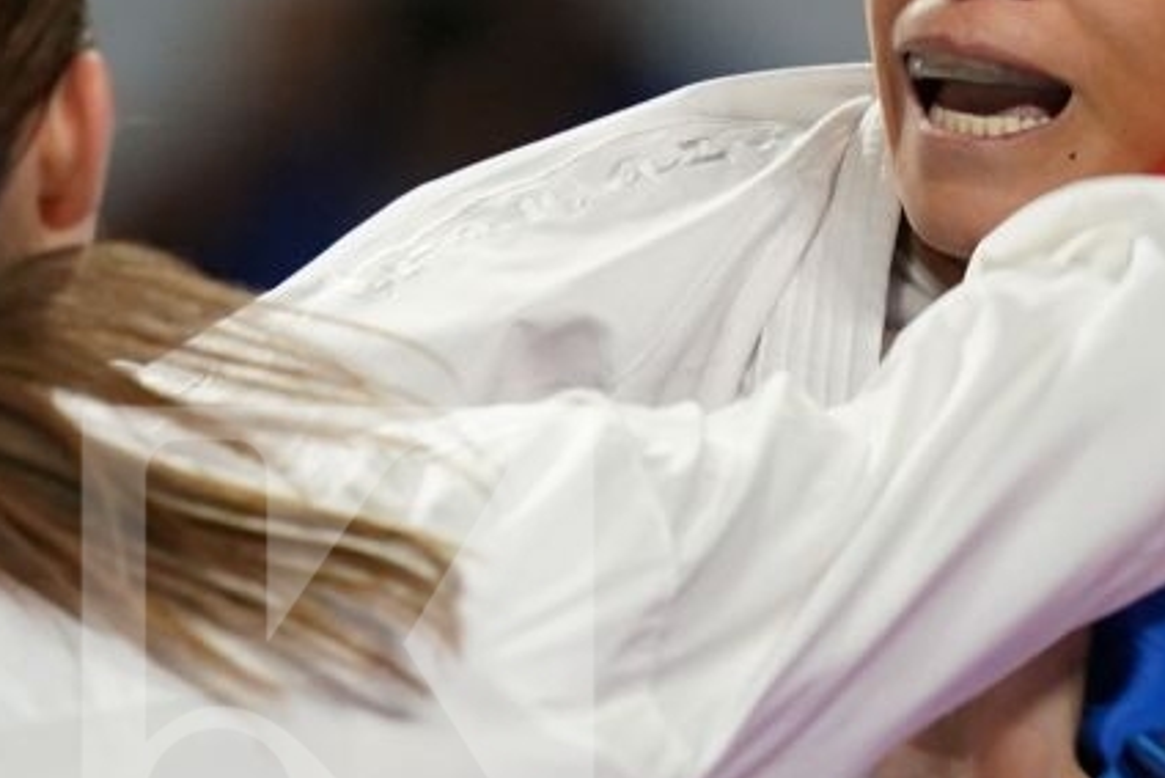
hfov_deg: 1.2
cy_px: 657
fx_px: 54932
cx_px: 1269
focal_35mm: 1697
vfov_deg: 0.8
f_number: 2.8
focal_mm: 400
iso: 2000
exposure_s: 1/1000
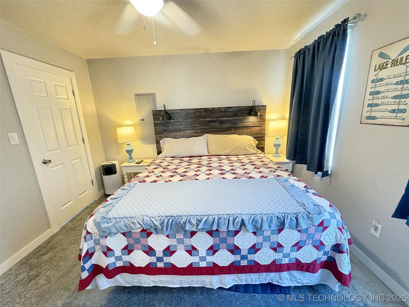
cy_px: 154
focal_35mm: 14
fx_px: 165
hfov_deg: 102.1
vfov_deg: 85.7
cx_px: 204
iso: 640
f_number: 2.2
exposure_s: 1/60
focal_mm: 2.2
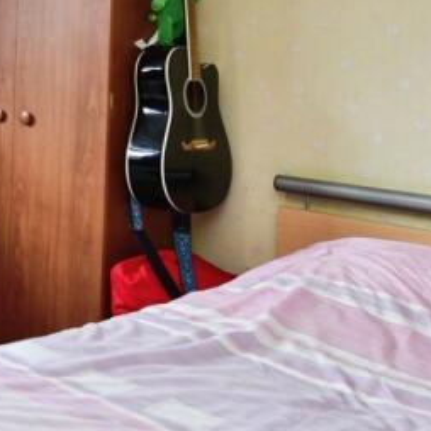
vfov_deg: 35.0
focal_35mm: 48
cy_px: 143
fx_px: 676
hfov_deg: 26.9
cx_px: -188
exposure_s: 1/125
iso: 400
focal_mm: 14
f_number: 4.8
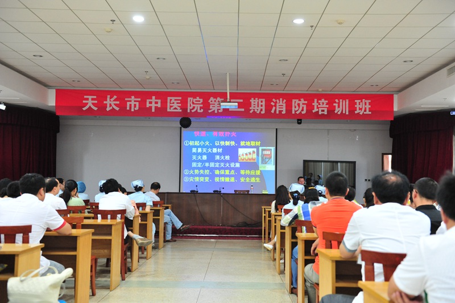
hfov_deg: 48.5
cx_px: 228
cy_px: 152
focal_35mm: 40
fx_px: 505
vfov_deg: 33.3
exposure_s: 1/60
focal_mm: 40
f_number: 4
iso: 2500
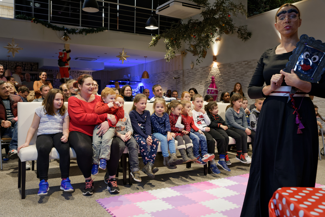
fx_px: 289
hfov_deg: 58.7
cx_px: 162
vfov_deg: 41.1
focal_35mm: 32
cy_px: 108
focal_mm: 32
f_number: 5.6
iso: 4500
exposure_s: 1/125
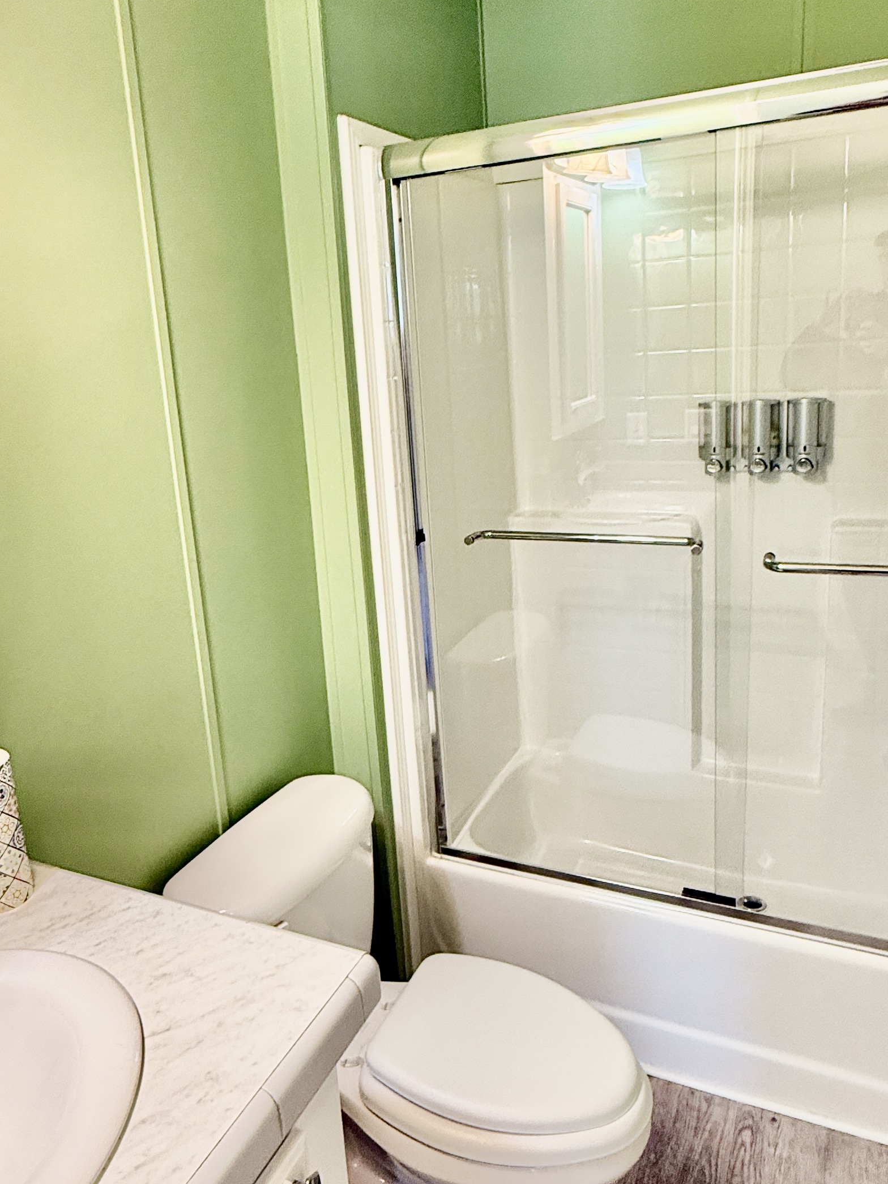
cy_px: 545
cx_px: 403
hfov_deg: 51.3
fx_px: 924
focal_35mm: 27
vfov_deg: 65.2
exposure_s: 1/120
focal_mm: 2.22
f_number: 2.2
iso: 250
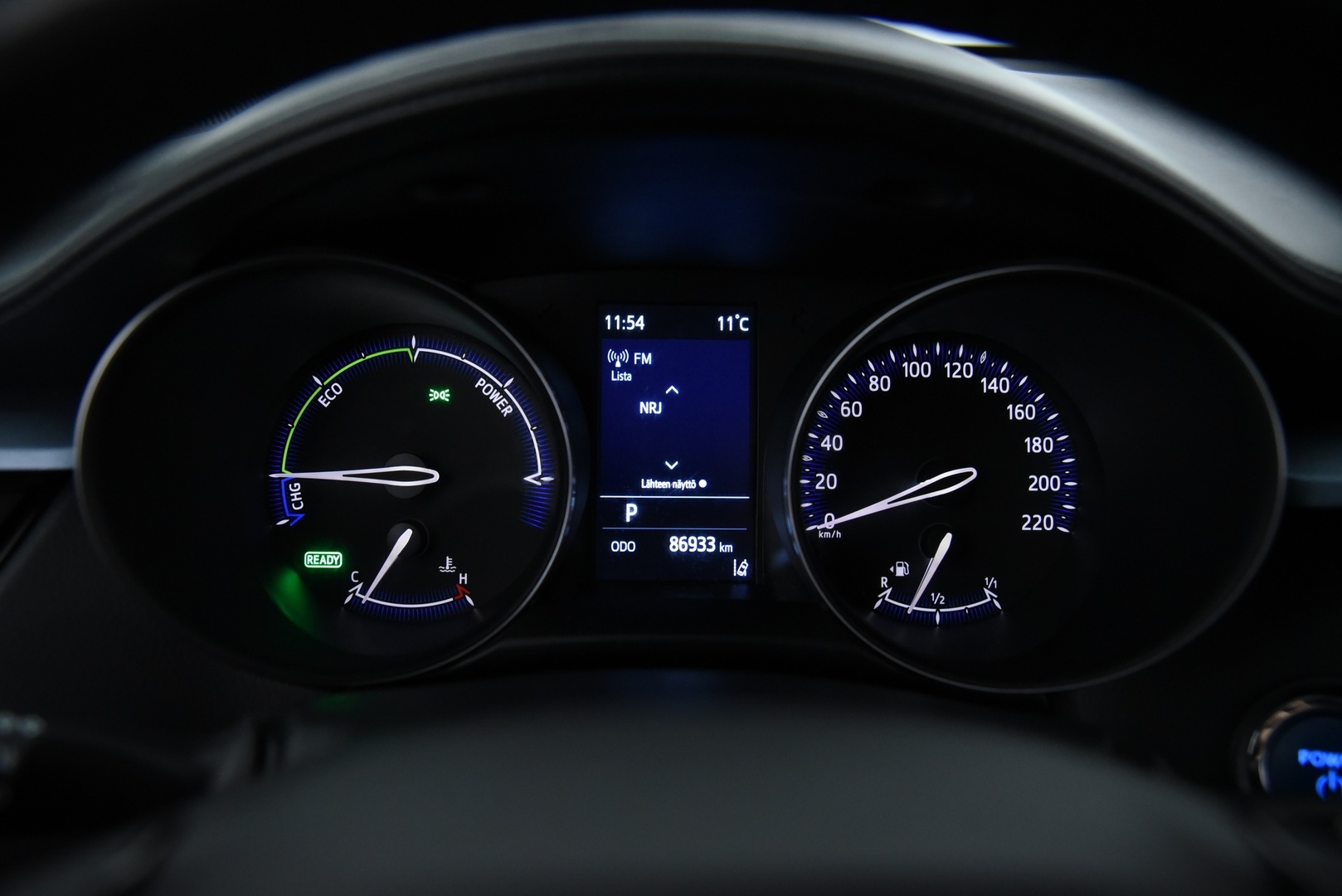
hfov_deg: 60.3
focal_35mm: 31
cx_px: 671
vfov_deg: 42.4
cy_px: 448
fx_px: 1156
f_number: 4
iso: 4000
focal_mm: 31
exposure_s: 1/40
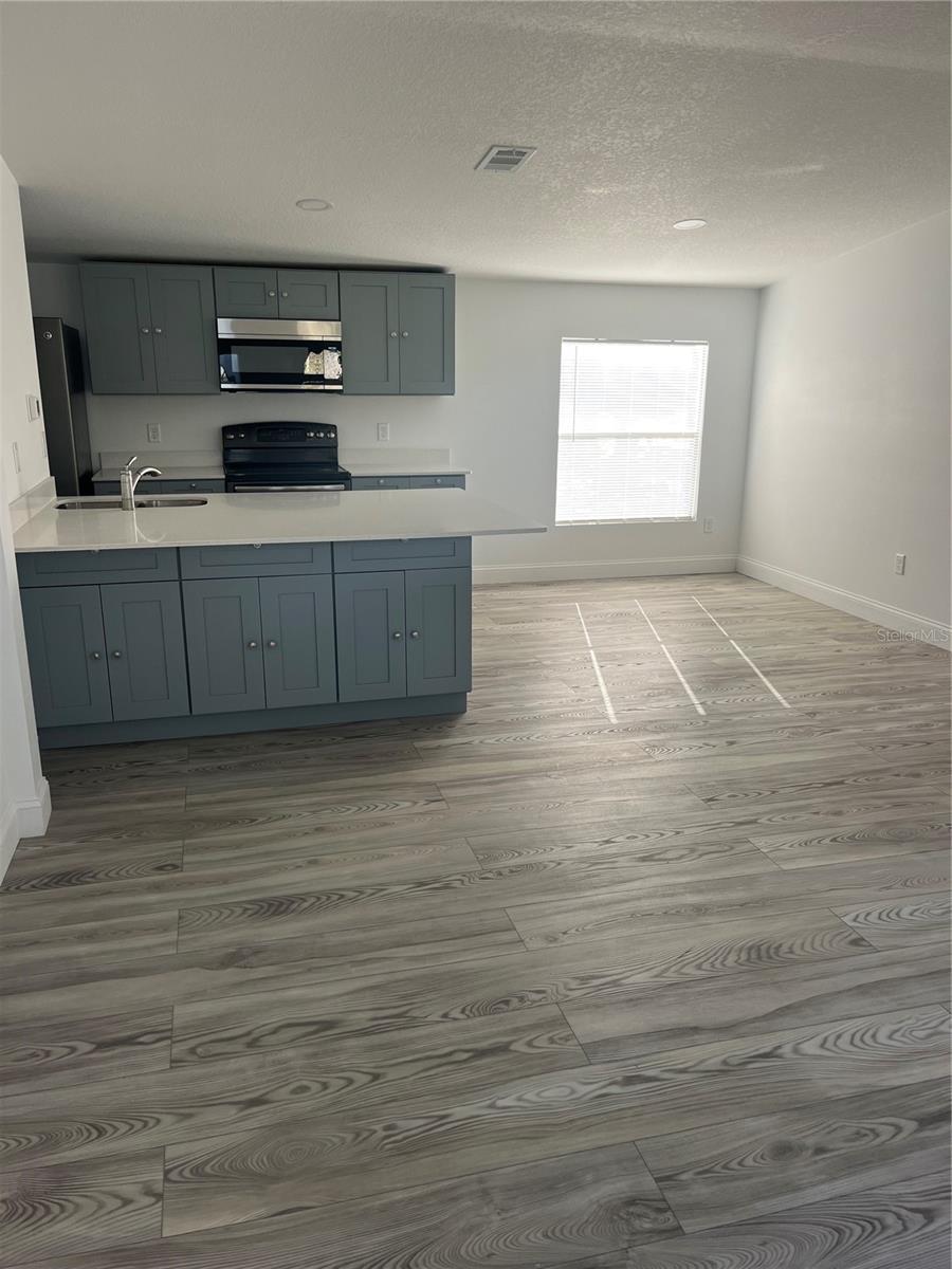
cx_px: 476
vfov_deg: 67.3
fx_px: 953
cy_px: 634
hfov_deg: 53.1
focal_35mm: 26
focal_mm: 5.1
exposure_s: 1/142
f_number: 1.6
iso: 32
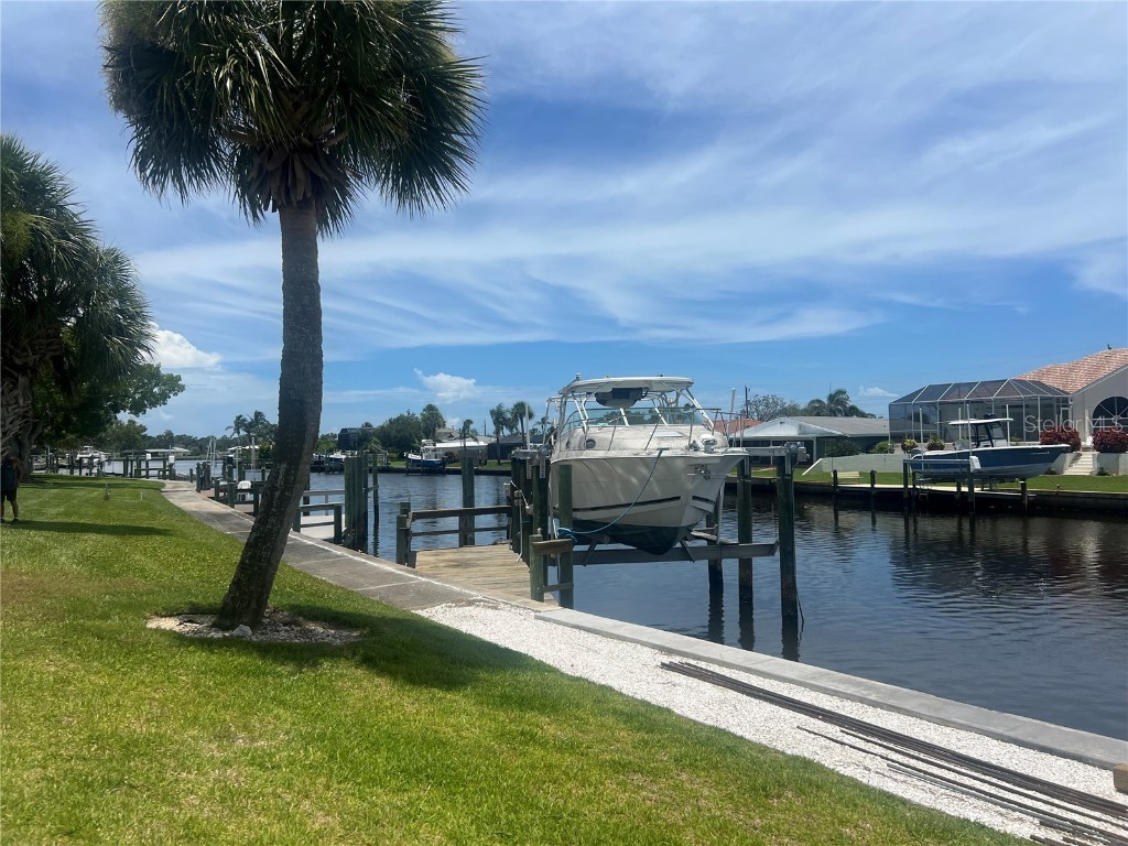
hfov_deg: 67.3
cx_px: 564
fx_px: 847
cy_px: 423
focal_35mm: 26
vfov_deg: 53.1
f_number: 1.5
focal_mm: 5.7
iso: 50
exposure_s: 1/8696
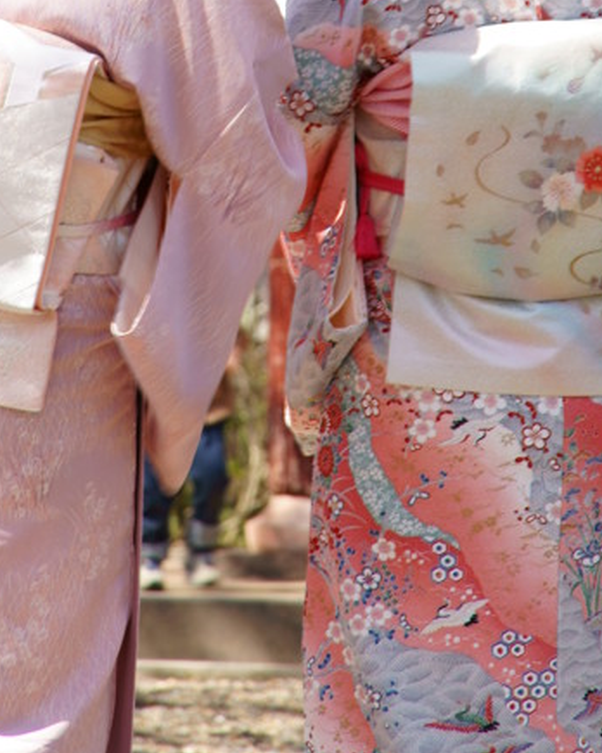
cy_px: 21
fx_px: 14743
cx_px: 259
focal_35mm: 662
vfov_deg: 2.9
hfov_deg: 2.3
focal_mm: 200
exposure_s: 1/40
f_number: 13
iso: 100
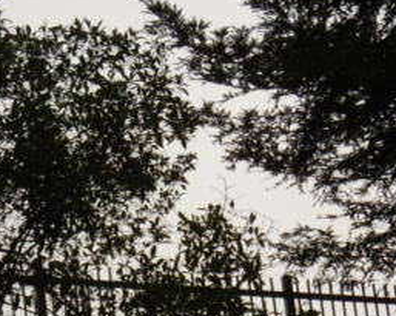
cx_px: 203
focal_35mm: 228
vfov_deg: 6.8
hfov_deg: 8.5
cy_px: 230
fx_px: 2669
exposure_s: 1/1250
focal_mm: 21.5
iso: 125
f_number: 4.9
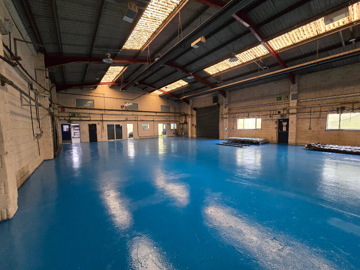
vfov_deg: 89.9
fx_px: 135
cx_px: 180
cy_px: 135
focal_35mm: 13
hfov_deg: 106.2
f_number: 2.2
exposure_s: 1/50
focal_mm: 2.2
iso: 640
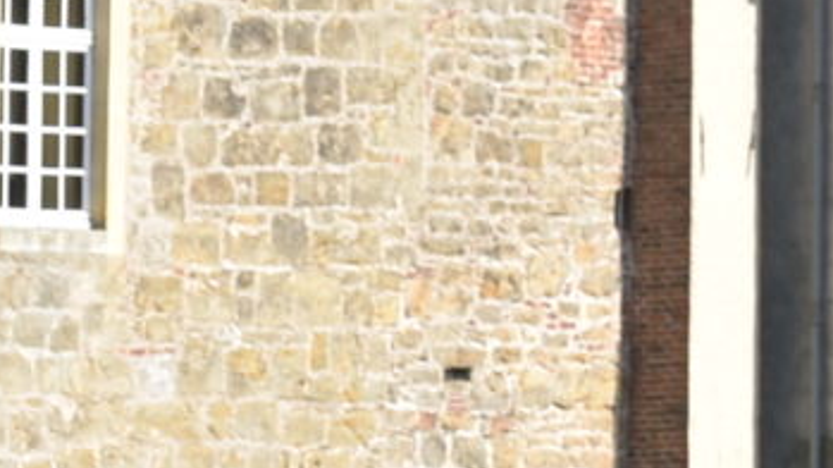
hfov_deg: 6.2
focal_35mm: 346
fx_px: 7639
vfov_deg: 3.5
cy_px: 43
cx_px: 547
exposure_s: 1/200
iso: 100
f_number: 8
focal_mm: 30
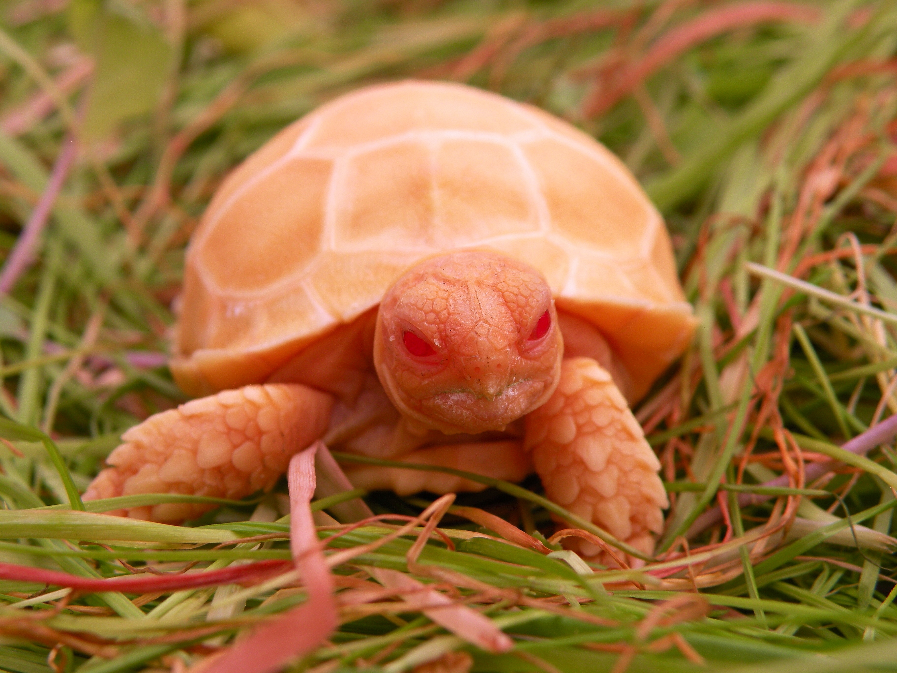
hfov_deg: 29.0
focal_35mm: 67
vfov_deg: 21.9
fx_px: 1736
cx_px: 448
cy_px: 336
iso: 64
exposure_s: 1/100
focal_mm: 11.9
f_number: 4
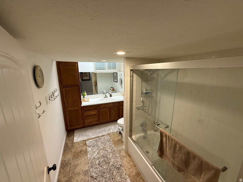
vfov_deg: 85.7
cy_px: 91
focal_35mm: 14
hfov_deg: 102.1
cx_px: 122
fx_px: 98
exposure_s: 1/60
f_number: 2.2
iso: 200
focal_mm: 2.22
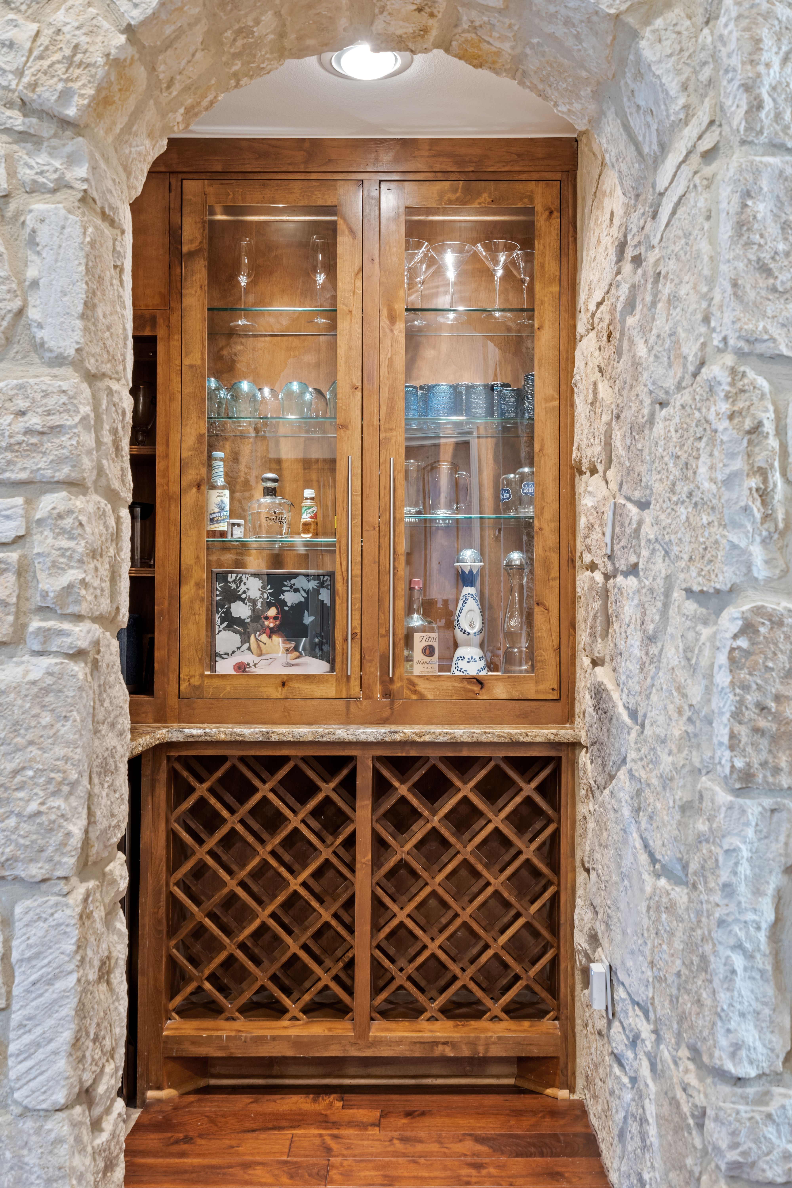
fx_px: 1155
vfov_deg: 54.4
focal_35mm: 35
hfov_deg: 37.9
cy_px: 594
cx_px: 396
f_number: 8
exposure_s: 1
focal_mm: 35
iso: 400
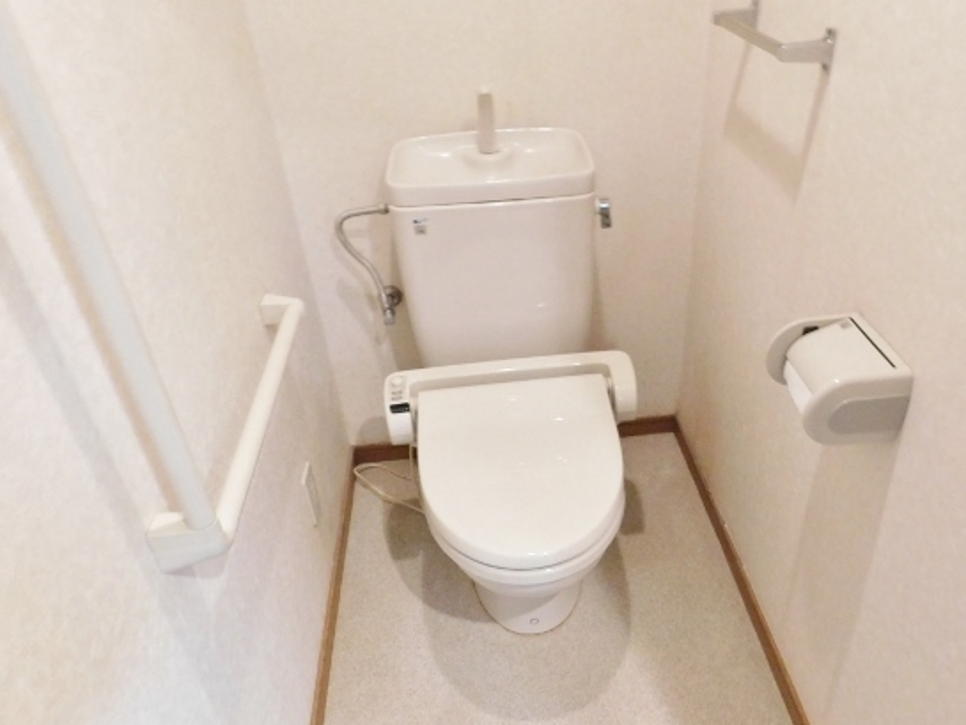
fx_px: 754
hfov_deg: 64.9
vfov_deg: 51.3
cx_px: 558
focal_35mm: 27
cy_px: 397
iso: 400
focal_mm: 4
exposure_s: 1/13
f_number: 3
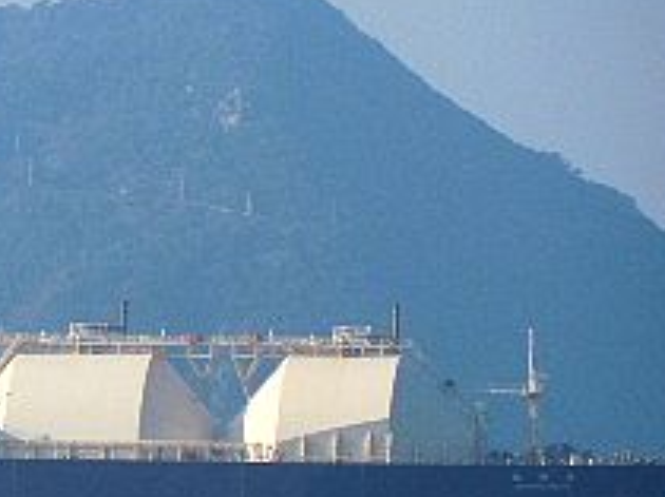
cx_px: -298
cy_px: 313
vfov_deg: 2.0
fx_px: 14104
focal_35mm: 735
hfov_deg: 2.7
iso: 125
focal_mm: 43.4
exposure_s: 1/640
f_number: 5.1
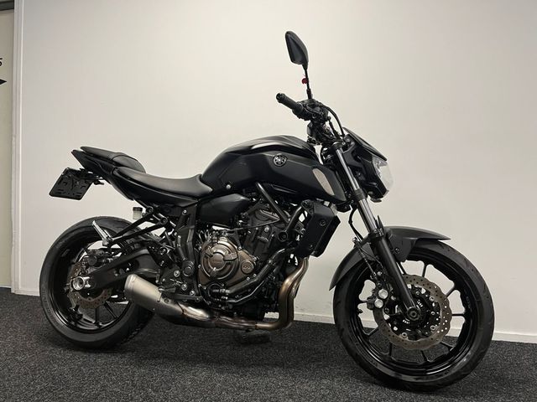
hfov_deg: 67.3
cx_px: 268
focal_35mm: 26
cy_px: 201
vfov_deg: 53.1
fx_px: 403
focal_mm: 5.1
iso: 80
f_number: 1.6
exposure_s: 1/50
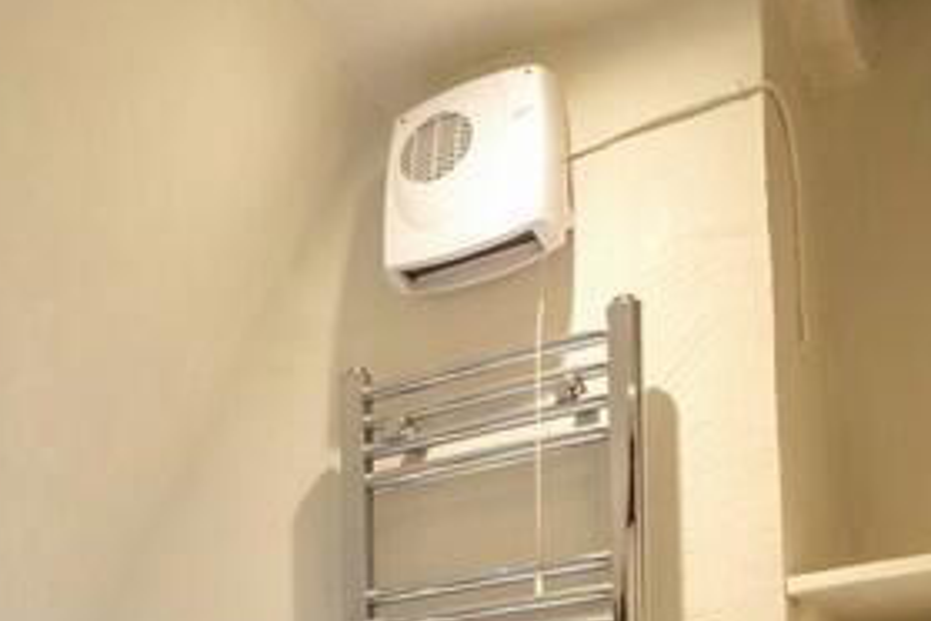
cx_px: 53
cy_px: 893
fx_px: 1422
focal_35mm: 55
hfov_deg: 33.8
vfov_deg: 21.3
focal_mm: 10.1
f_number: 7.1
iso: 160
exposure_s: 1/50
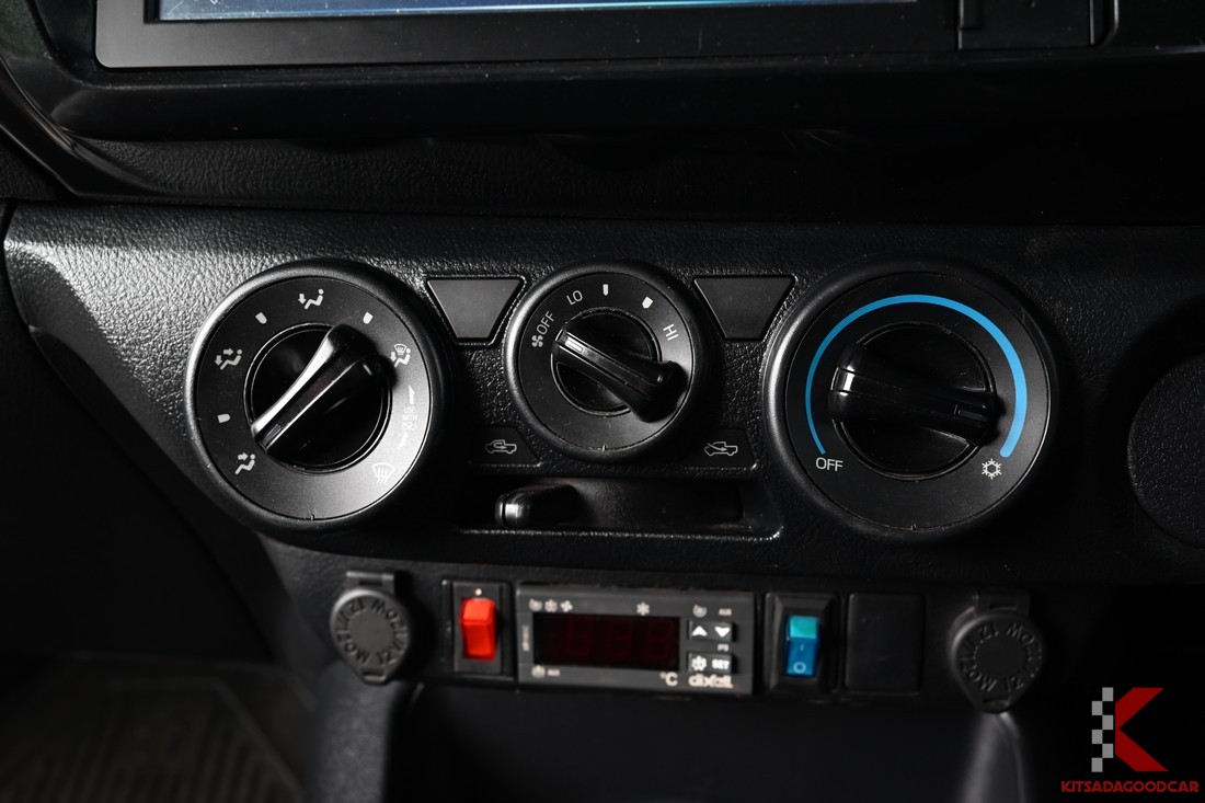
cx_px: 602
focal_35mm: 34
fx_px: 1138
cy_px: 402
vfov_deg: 38.9
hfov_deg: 55.8
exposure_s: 1/40
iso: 500
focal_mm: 34
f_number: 6.3
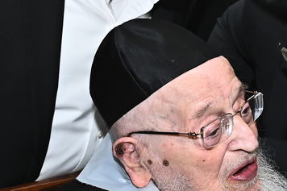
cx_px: 429
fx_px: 972
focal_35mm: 122
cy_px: 141
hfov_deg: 15.5
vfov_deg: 11.2
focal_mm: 31
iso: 1600
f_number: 5
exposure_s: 1/200
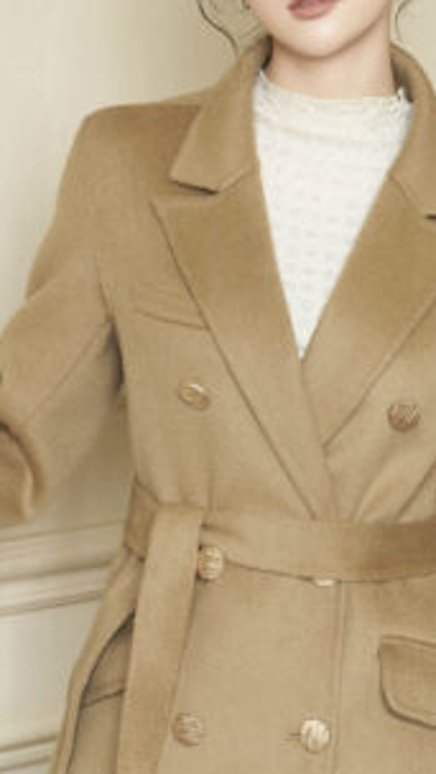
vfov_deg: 12.6
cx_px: 23
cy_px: 426
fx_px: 3515
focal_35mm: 171
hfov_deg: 7.1
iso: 400
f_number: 3.2
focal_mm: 50
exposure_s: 1/160
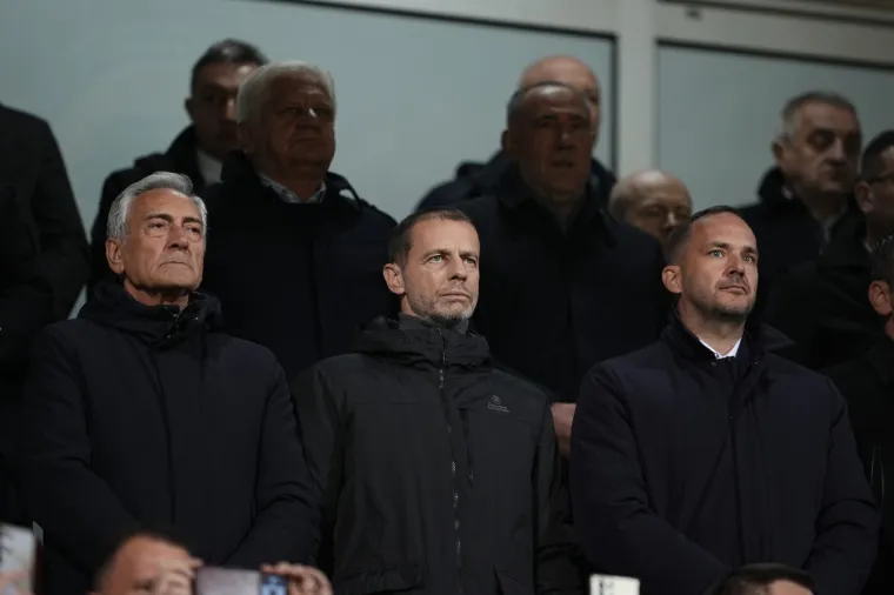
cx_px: 447
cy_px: 298
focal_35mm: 400
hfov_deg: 5.2
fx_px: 9929
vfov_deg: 3.4
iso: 1600
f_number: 2.8
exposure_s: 1/200
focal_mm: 400
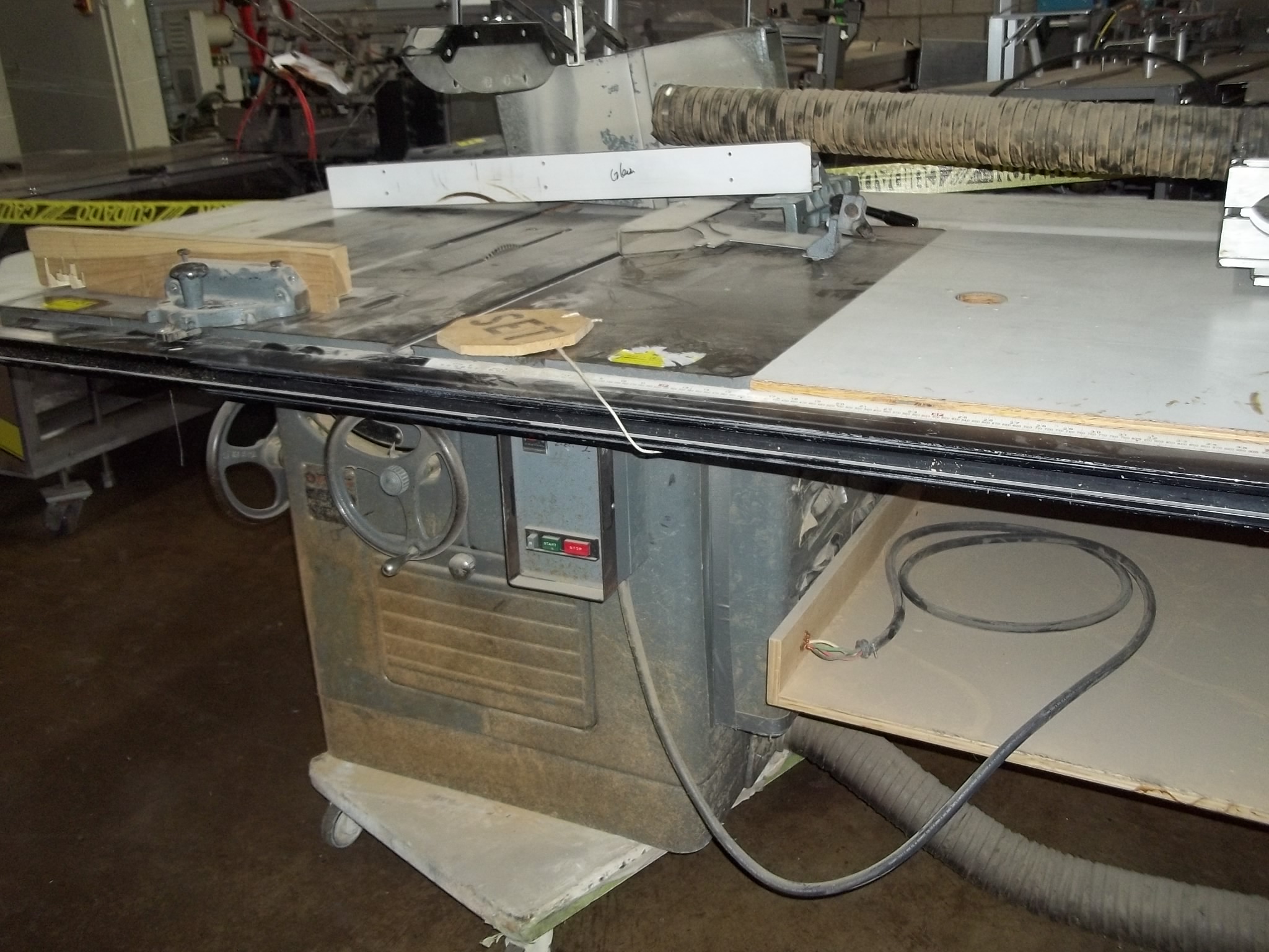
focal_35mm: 32
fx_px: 1173
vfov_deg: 44.2
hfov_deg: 56.8
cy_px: 476
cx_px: 634
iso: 160
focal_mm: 5.7
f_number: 2.9
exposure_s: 1/30
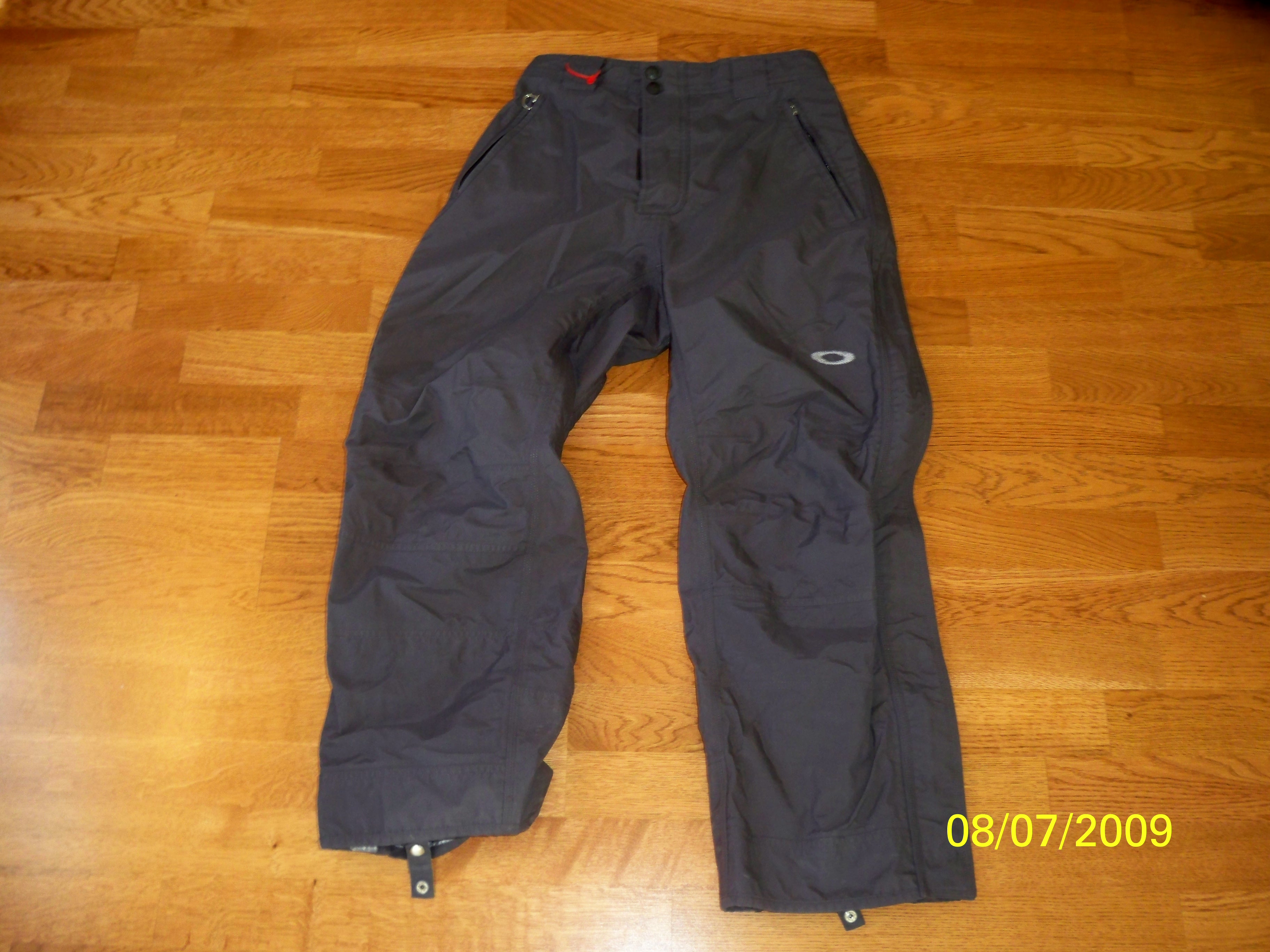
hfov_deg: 52.6
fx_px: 1284
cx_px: 635
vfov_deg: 40.7
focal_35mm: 35
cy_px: 476
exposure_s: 1/30
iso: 200
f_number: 3.1
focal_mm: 6.3
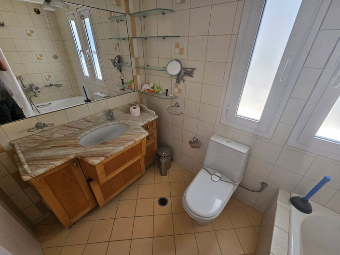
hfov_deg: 106.2
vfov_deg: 89.9
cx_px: 170
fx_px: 128
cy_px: 128
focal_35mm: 13
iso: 80
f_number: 2.2
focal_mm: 2.2
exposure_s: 1/50
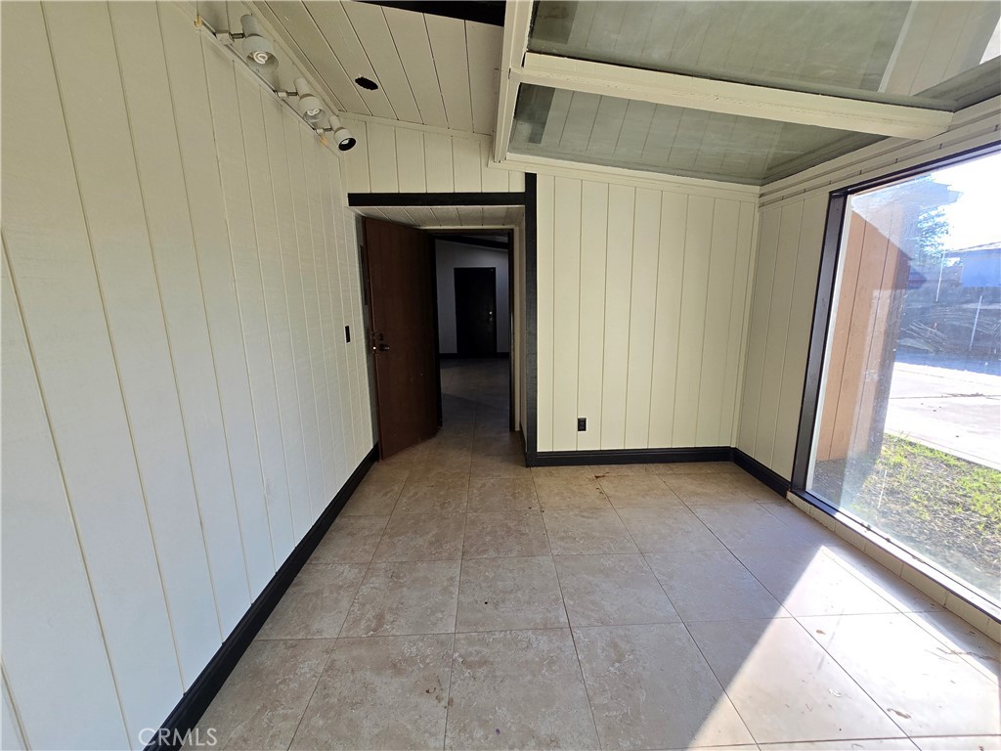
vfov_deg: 89.9
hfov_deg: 106.2
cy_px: 376
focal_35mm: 13
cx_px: 500
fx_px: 376
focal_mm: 2.2
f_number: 2.2
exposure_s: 1/719
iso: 125
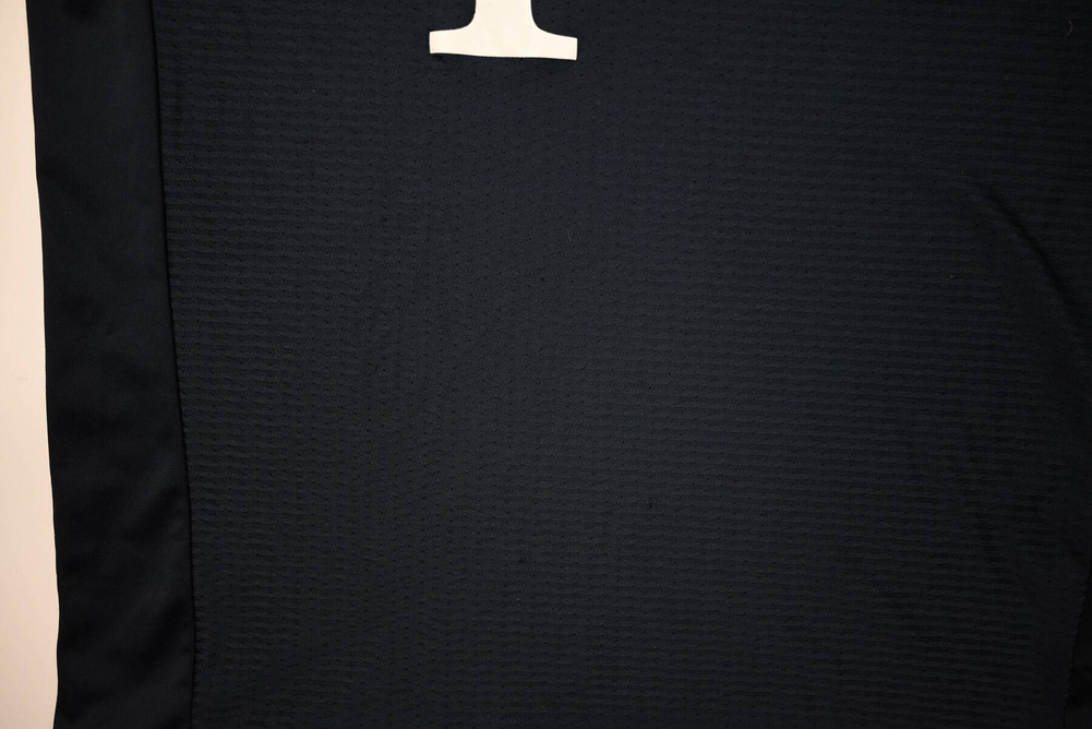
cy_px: 364
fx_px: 728
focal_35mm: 24
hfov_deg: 73.7
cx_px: 546
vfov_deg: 53.2
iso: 200
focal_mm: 24
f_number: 4
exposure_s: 1/125
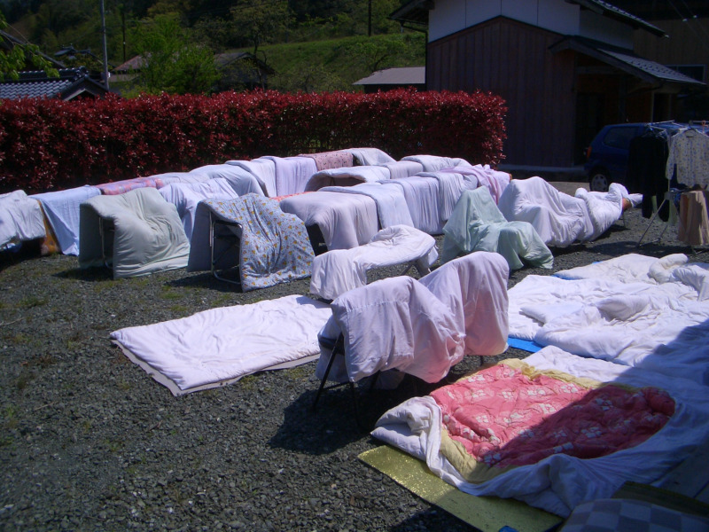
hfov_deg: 52.6
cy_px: 266
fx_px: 717
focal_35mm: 35
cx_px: 354
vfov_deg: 40.7
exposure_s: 1/2000
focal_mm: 5.8
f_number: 4.3
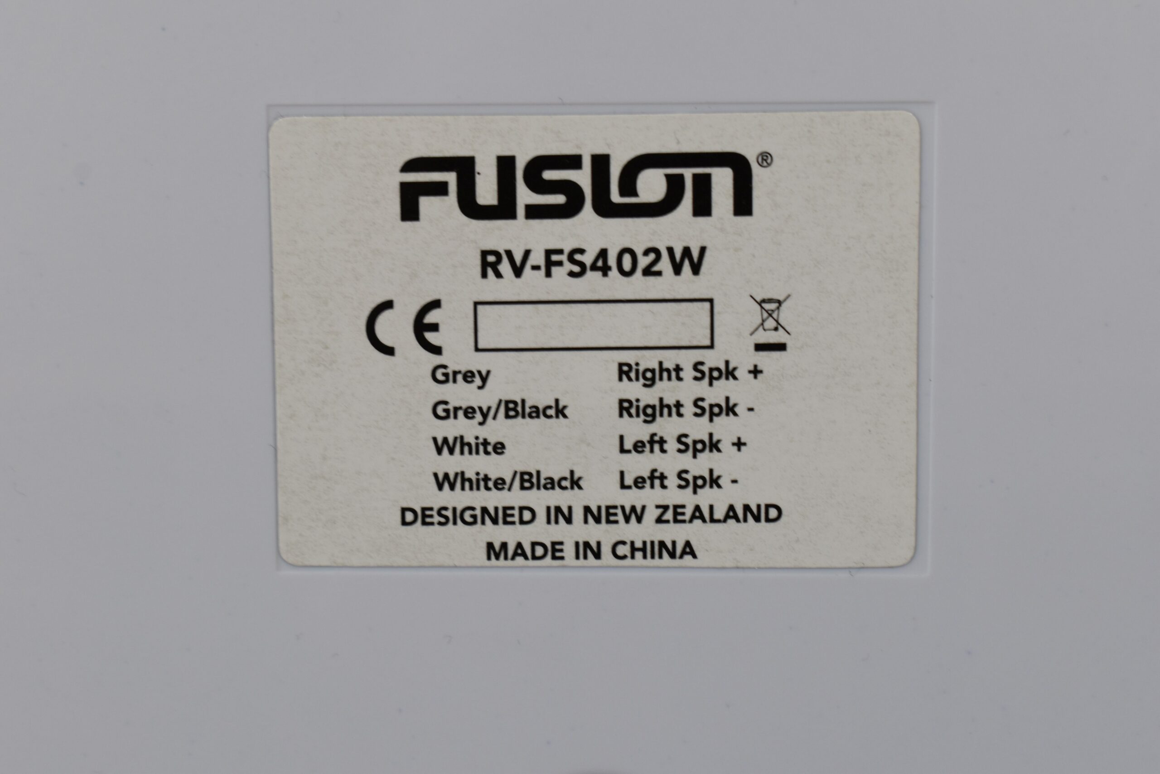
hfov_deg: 28.1
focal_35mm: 72
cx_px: 580
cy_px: 387
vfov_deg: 18.9
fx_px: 2320
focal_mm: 48
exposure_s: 1/60
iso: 250
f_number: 8
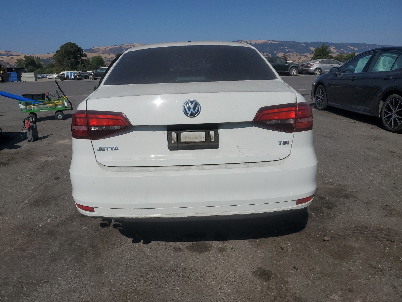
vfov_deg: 53.1
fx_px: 302
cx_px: 201
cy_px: 151
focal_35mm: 26
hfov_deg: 67.3
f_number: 1.5
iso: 51
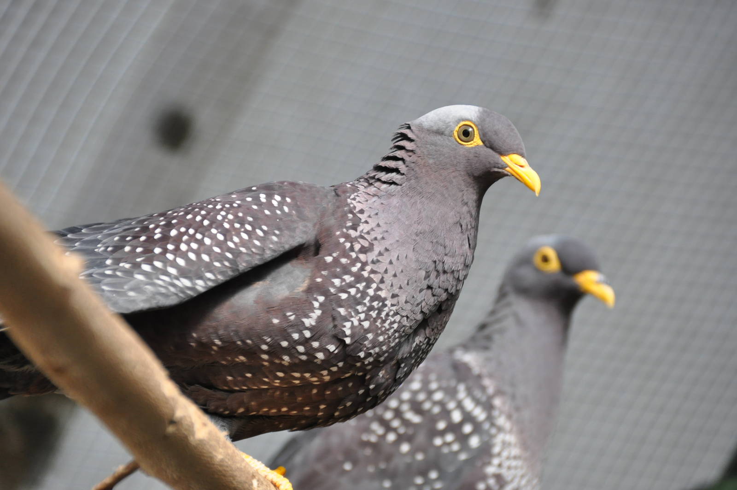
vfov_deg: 3.0
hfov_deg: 4.6
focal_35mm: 450
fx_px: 9202
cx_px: 368
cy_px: 245
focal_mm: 300
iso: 1000
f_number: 7.1
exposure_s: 1/800
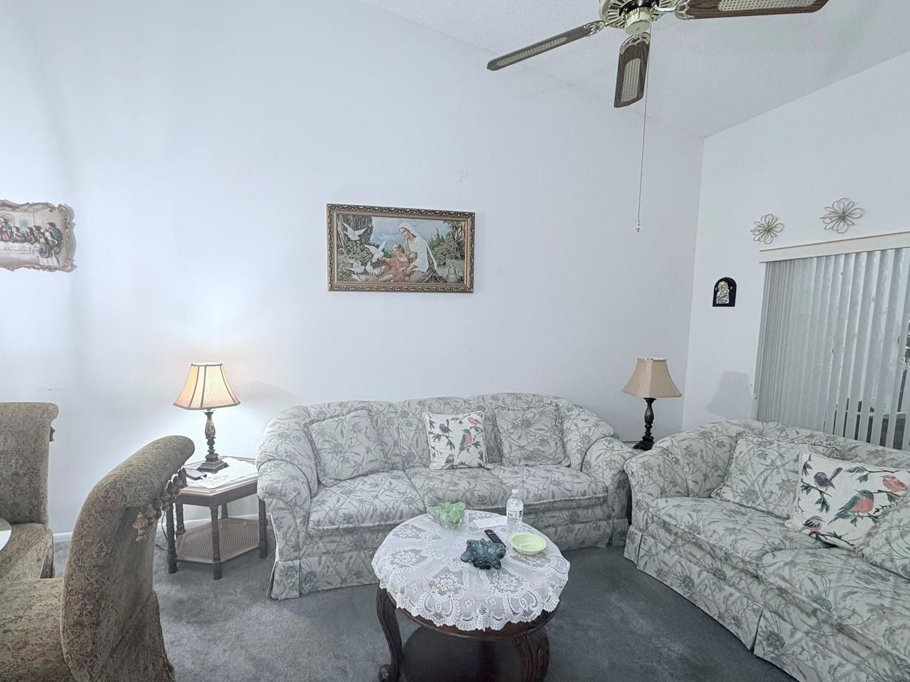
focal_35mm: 17
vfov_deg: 74.6
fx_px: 447
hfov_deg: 90.8
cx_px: 412
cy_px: 362
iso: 250
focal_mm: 2.22
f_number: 2.2
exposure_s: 1/60
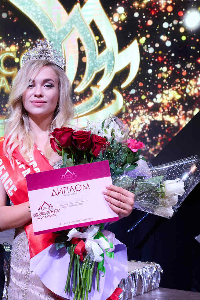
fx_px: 560
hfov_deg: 19.7
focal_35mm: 67
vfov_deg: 30.0
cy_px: 185
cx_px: 4
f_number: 5.6
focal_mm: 30.5
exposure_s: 1/250
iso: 1600
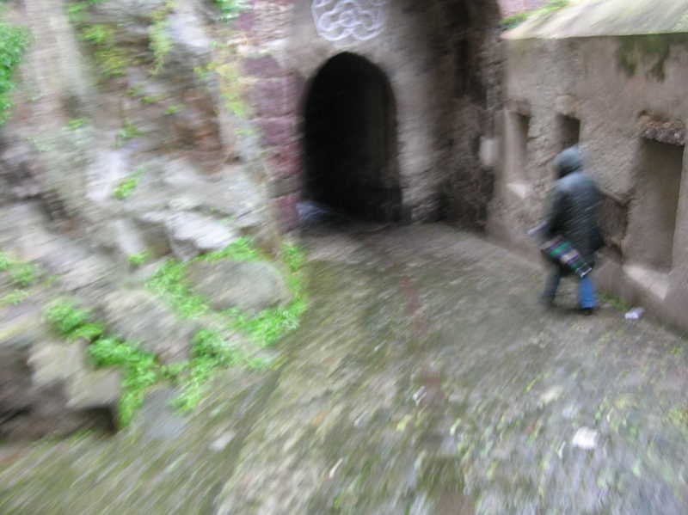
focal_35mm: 36
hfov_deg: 51.4
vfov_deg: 39.6
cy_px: 258
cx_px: 344
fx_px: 715
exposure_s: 1/6.8
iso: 50
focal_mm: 6
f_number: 2.7
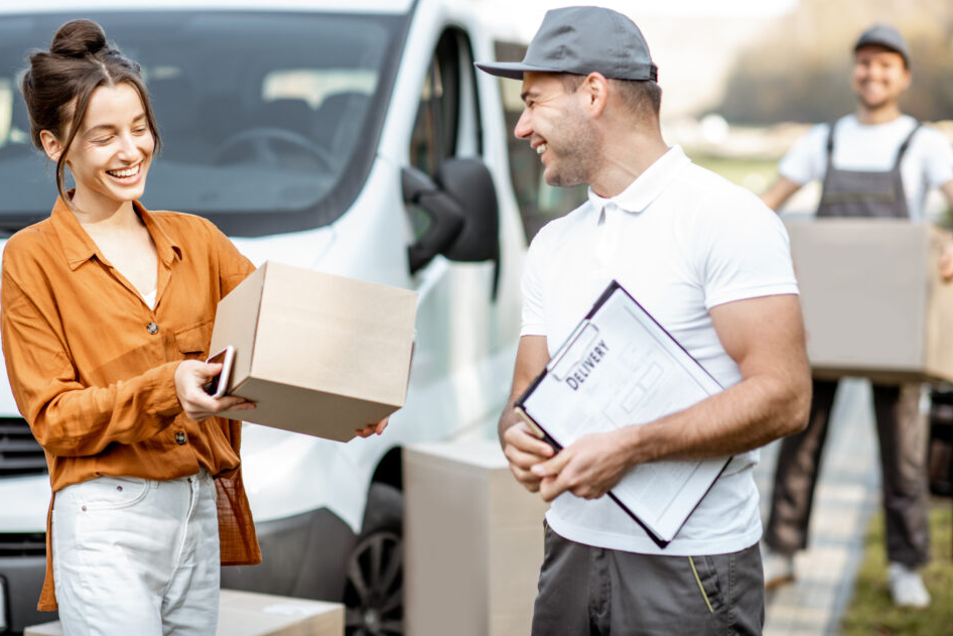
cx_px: 446
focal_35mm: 92
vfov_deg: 14.9
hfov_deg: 22.1
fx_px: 2436
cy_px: 303
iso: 100
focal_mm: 85
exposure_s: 1/320
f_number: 2.2
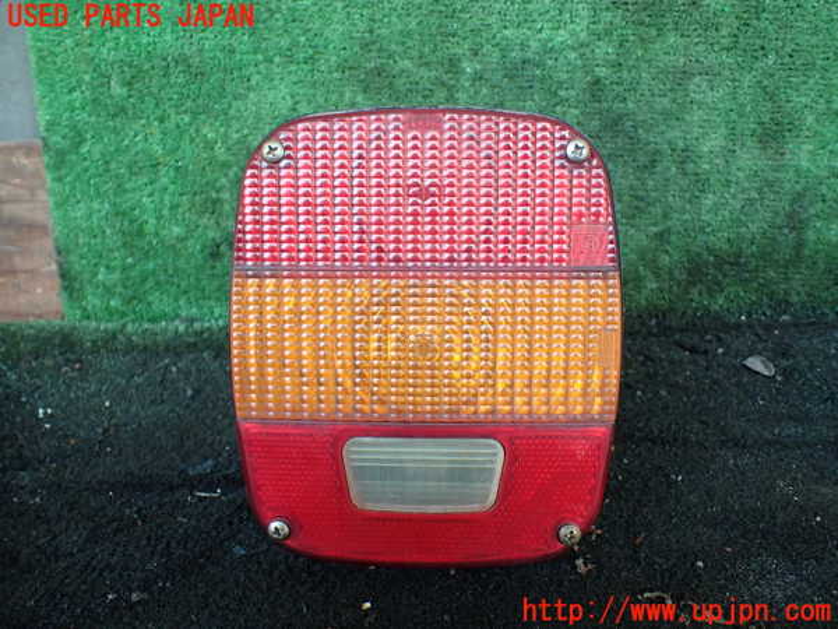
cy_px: 314
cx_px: 419
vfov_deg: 46.8
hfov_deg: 60.0
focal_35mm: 30
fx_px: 726
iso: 250
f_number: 2.3
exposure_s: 1/125
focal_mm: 5.4
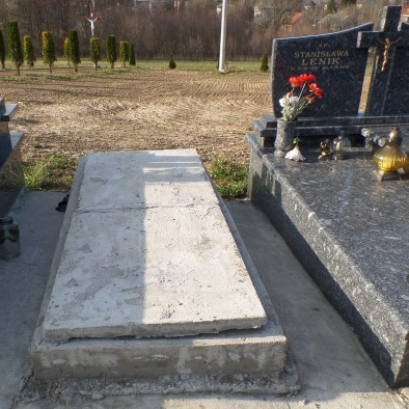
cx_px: 148
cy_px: 226
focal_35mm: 33
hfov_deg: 49.2
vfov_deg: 49.7
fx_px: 441
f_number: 3.5
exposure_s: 1/500
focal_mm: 4.1
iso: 100
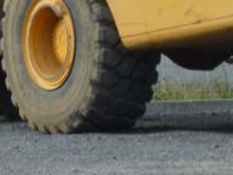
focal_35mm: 568
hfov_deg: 3.5
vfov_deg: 2.6
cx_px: 61
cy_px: -87
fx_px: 3823
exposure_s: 1/80
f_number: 5.5
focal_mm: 25
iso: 80
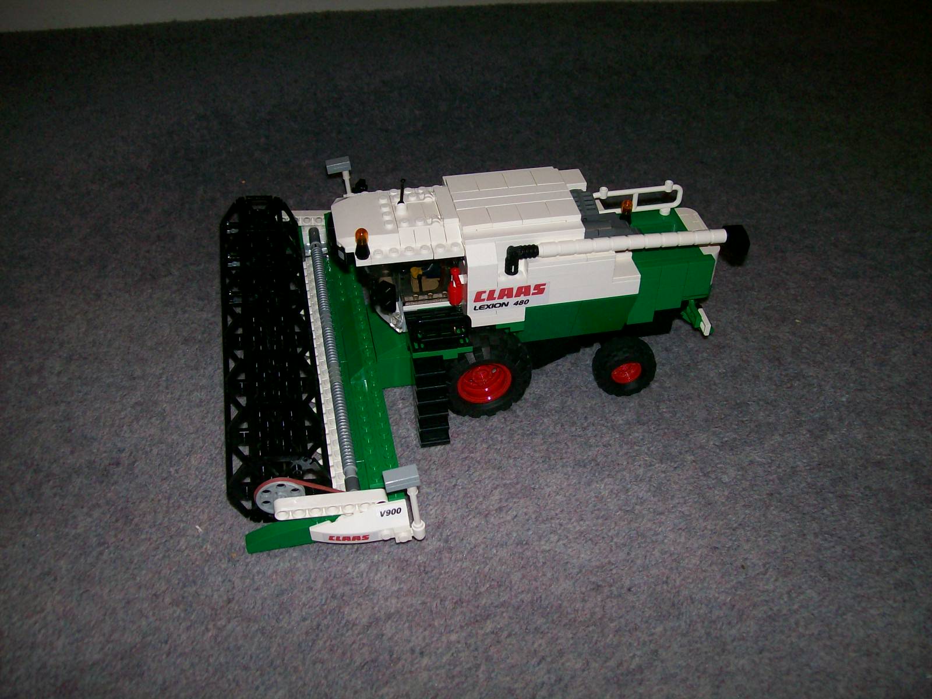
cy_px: 350
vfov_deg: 39.7
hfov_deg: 51.4
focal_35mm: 36
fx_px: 969
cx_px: 466
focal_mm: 6
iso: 80
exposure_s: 1/64
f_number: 2.7
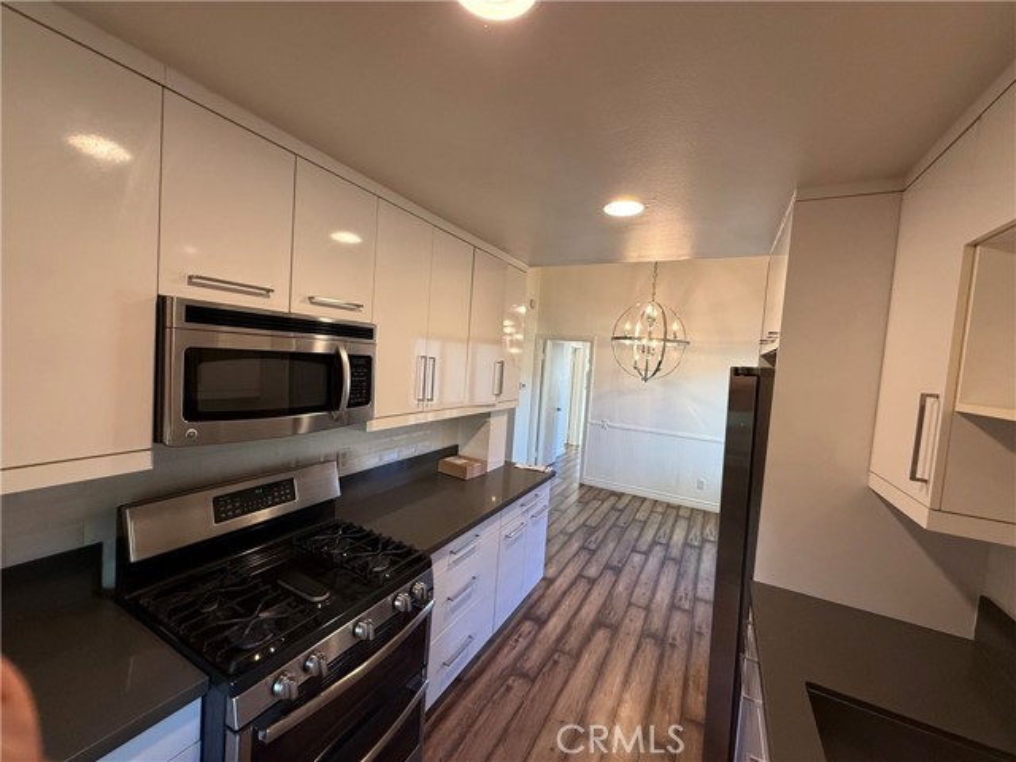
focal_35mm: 14
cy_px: 381
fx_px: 411
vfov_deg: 85.7
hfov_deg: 102.1
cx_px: 508
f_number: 2.2
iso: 250
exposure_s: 1/120
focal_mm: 2.22
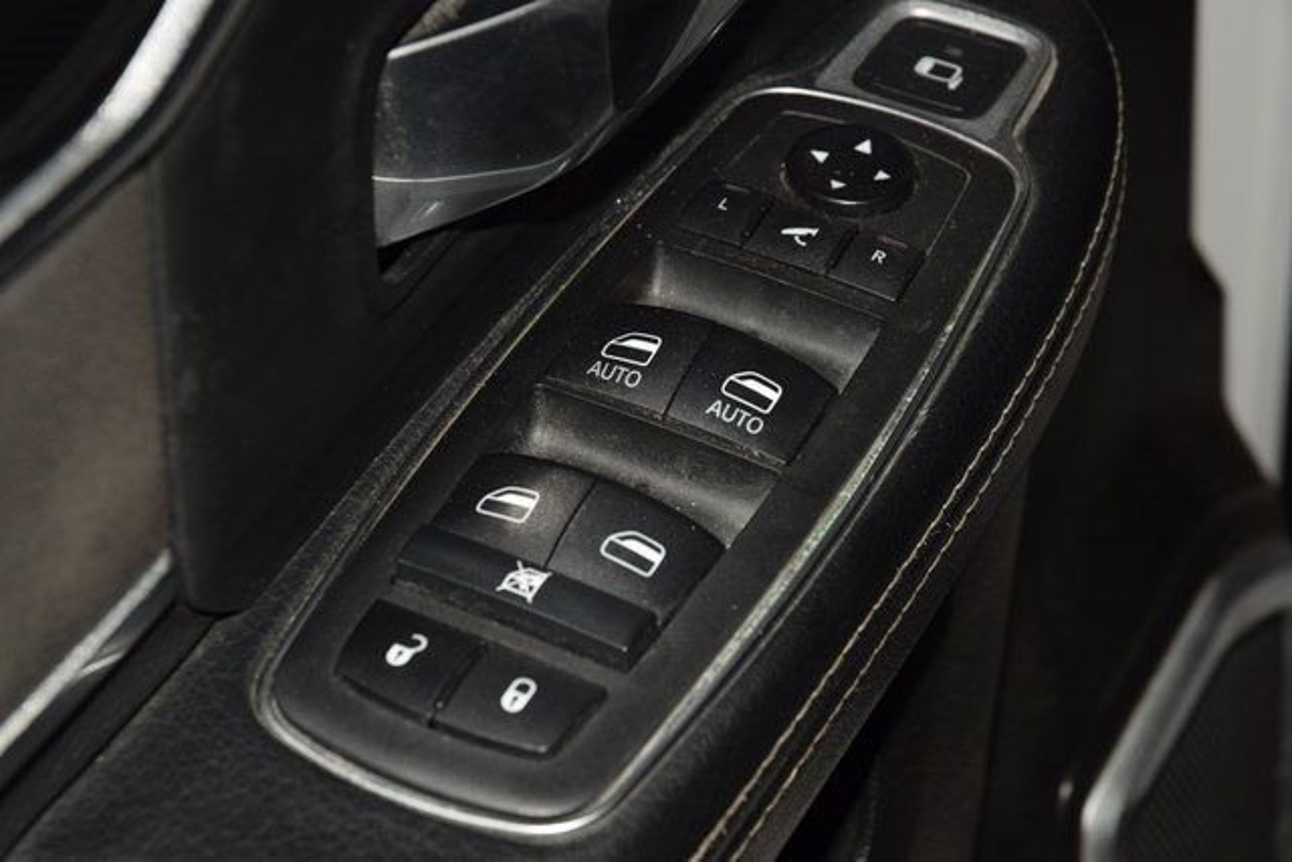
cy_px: 431
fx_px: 3769
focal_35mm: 105
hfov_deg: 19.5
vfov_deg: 13.0
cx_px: 646
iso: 100
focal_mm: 70
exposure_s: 1/125
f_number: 8
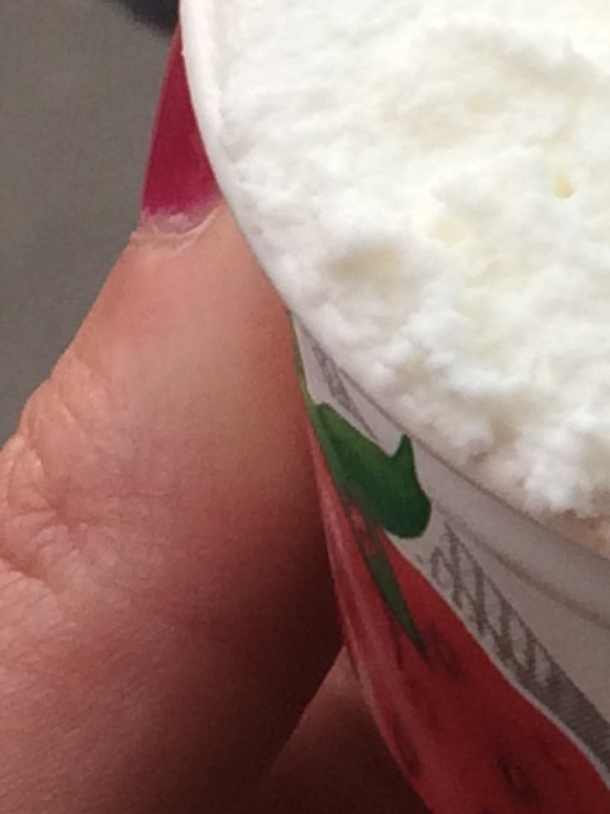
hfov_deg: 6.7
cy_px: -69
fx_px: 4725
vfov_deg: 9.7
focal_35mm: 201
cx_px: 1785
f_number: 2.2
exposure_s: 1/50
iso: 32
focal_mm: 4.15
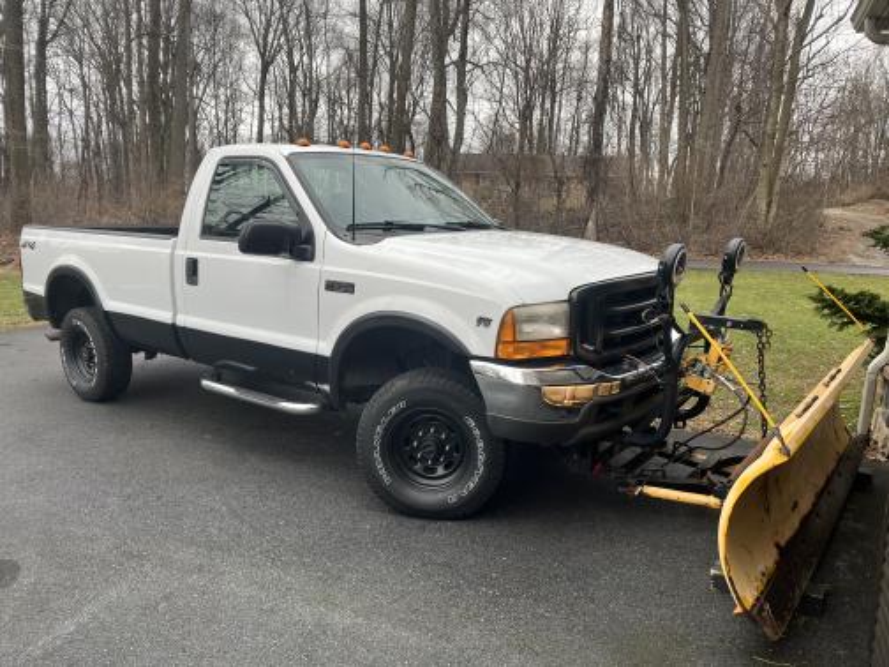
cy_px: 334
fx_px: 668
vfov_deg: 53.1
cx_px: 444
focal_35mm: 26
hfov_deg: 67.3
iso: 40
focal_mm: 5.1
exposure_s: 1/283
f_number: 1.6
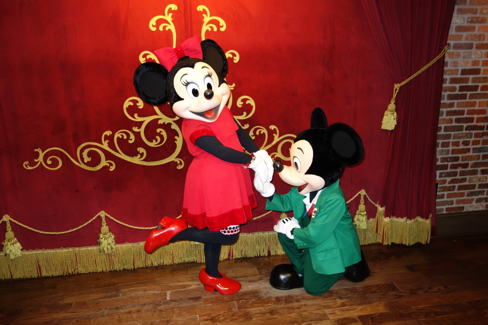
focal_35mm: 28
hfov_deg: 65.5
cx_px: 244
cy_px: 162
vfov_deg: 46.4
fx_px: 379
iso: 200
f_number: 1.8
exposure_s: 1/40
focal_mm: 10.4
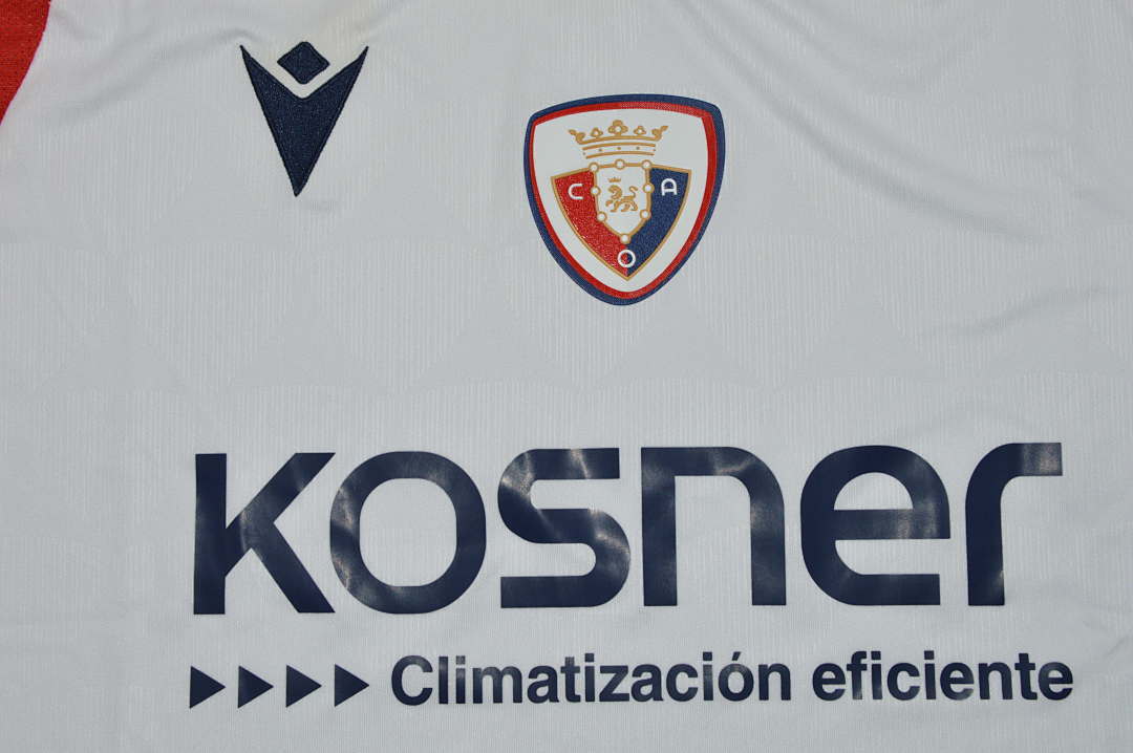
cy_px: 376
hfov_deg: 33.4
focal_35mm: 60
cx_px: 566
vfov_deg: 22.6
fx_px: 1887
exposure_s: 1/200
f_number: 13
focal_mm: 40
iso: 400
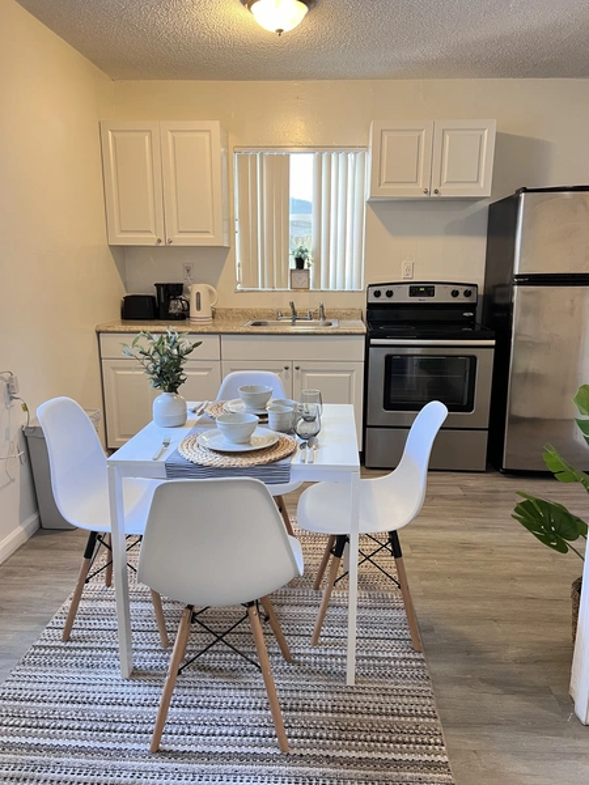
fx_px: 590
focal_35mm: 26
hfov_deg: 53.1
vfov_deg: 67.3
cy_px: 392
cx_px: 294
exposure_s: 1/60
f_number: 1.5
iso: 200
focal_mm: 5.7
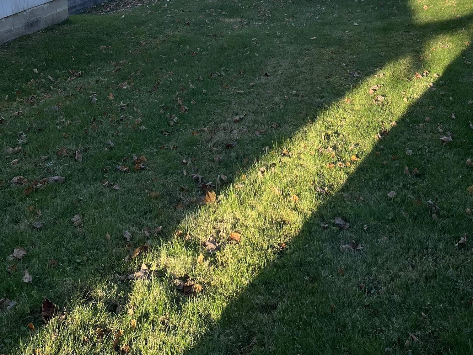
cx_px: 305
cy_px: -3
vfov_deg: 29.9
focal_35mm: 45
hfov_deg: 41.7
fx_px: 615
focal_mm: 5.1
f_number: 1.6
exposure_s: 1/1199
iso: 50
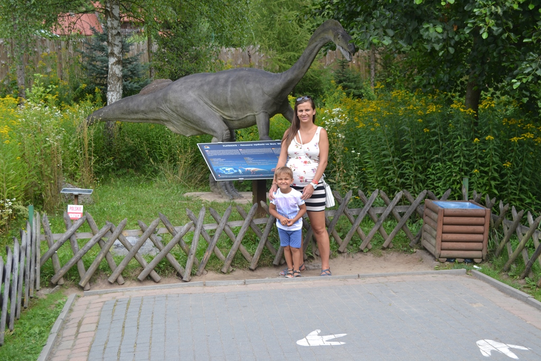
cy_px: 180
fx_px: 721
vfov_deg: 28.1
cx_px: 270
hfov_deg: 41.1
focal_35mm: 48
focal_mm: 32
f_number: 5.6
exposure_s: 1/125
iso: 180
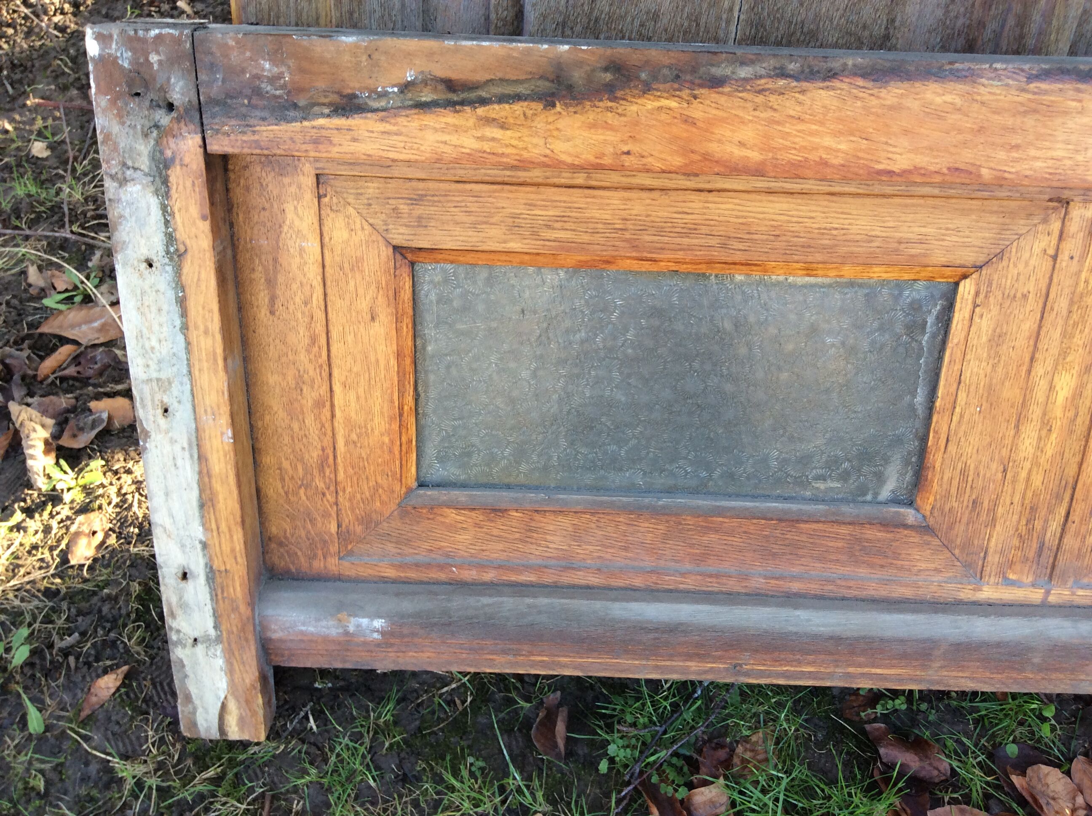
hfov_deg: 56.9
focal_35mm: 32
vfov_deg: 44.1
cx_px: 546
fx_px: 1008
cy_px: 408
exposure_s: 1/50
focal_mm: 3.3
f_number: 2.4
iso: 32
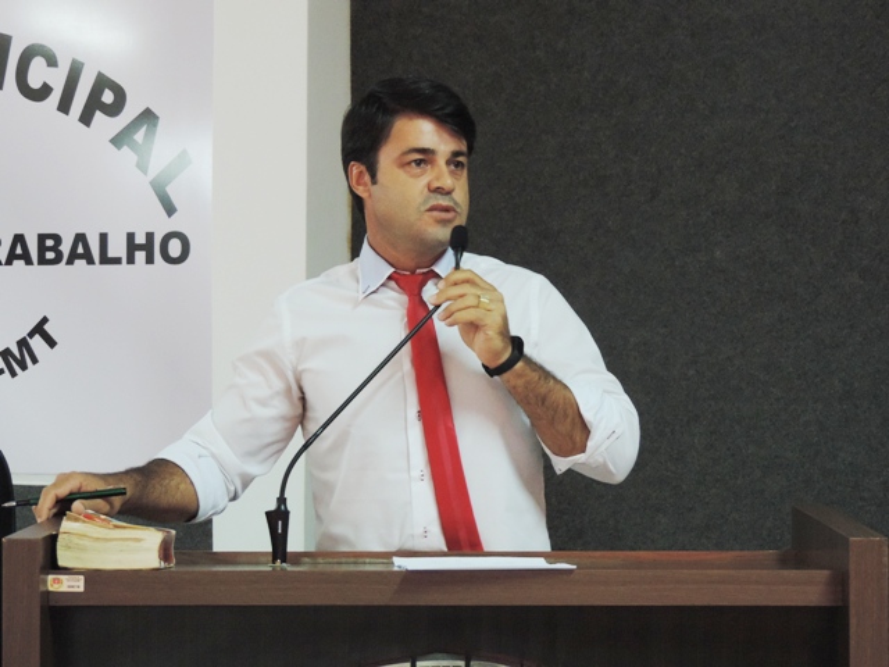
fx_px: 2183
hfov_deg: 23.0
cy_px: 334
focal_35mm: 85
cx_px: 444
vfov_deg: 17.4
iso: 800
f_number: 4
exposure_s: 1/25
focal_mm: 15.1
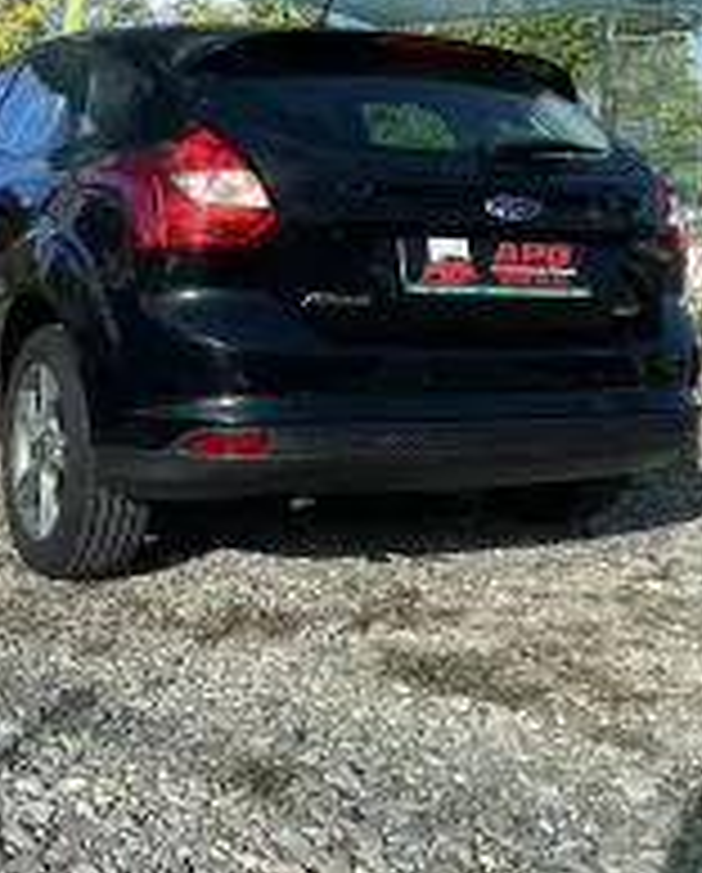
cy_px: 279
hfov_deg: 31.9
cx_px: 225
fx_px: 1217
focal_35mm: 47
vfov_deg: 38.9
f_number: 1.5
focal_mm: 5.7
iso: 50
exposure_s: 1/1575
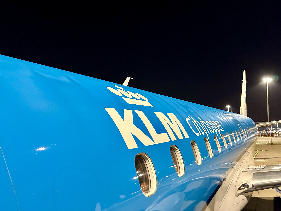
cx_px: 162
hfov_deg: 58.1
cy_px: 111
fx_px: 252
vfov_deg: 45.4
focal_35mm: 31
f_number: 1.78
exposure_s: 1/38
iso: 1000
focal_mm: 6.86
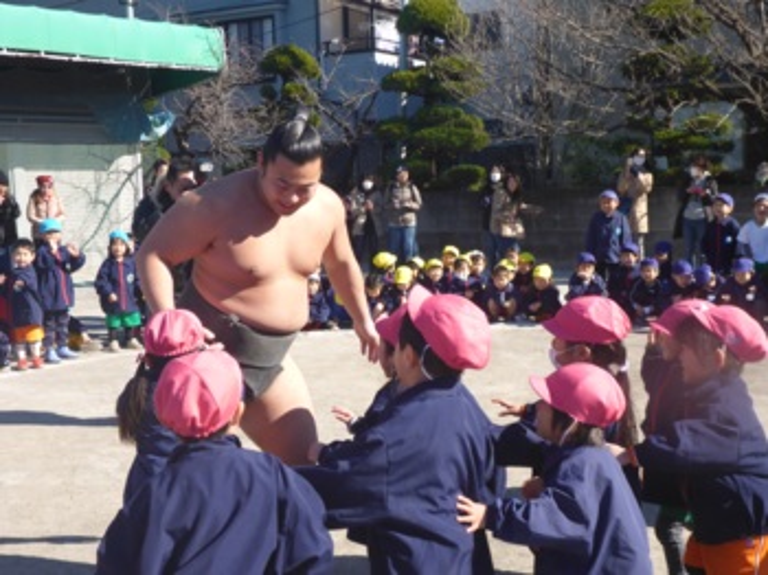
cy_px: 288
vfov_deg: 32.1
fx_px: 998
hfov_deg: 42.1
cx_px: 384
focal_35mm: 45
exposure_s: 1/320
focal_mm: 7.8
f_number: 4.3
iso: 100
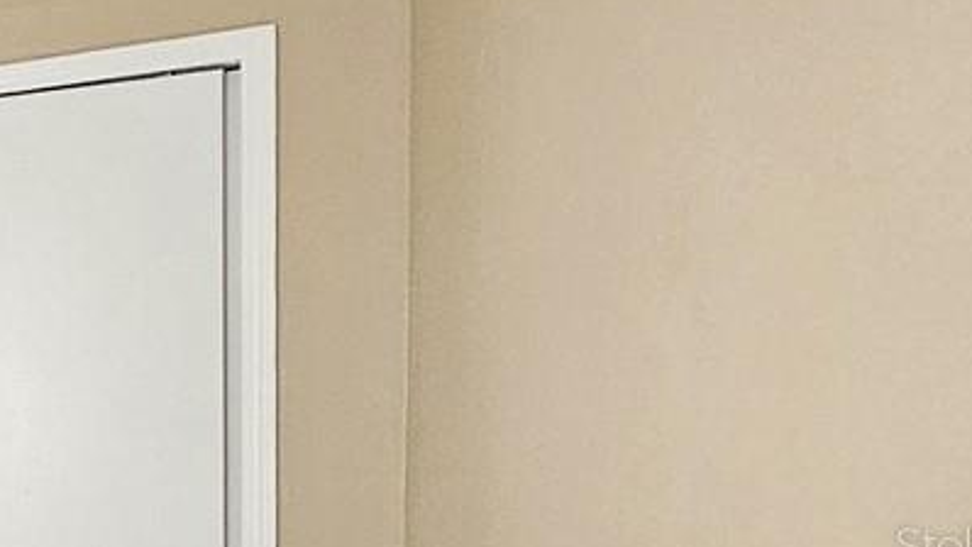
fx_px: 1469
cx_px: -828
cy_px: 545
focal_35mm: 57
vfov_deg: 20.4
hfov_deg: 21.4
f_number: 2.2
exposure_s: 1/40
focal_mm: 2.2
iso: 320
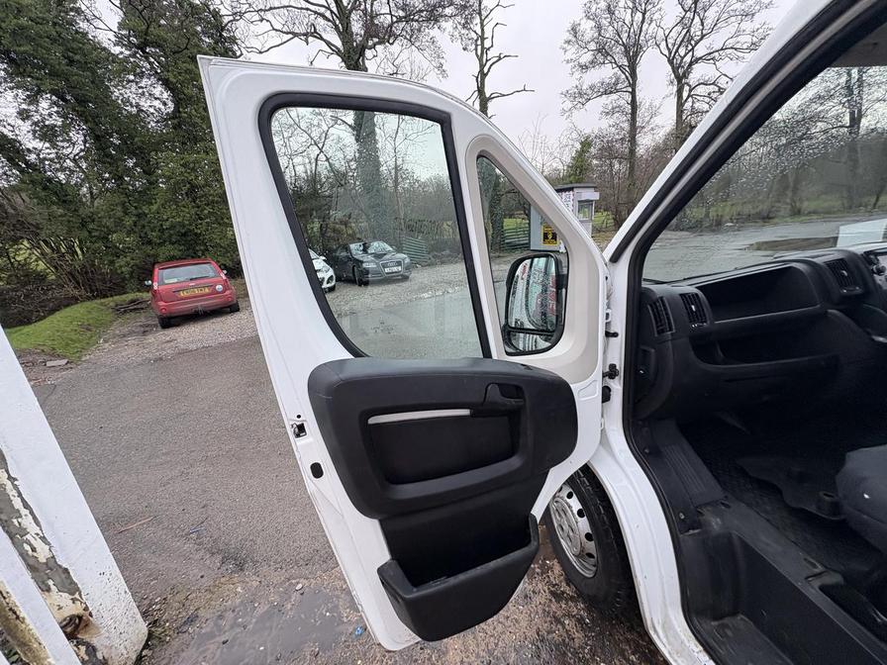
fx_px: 359
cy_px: 332
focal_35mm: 14
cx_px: 444
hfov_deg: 102.1
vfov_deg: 85.7
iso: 100
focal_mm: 2.22
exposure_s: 1/99
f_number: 2.2
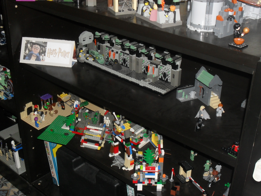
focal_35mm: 49
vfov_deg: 29.7
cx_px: 130
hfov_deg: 38.9
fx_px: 369
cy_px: 98
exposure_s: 1/45
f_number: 3.9
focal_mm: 8.7
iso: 200
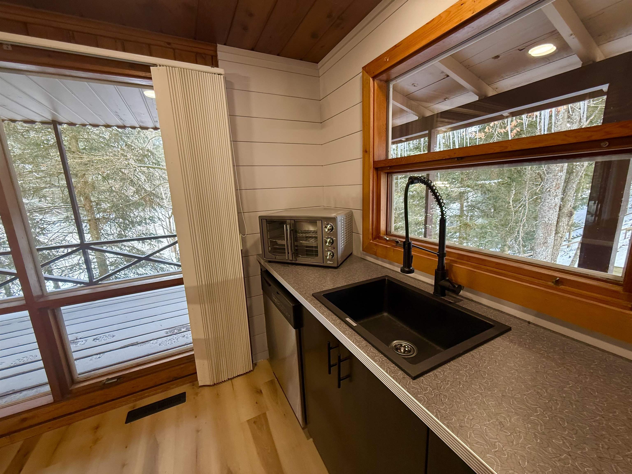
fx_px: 256
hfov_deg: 102.1
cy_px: 237
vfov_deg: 85.7
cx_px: 316
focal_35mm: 14
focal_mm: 2.22
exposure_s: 1/60
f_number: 2.2
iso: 250
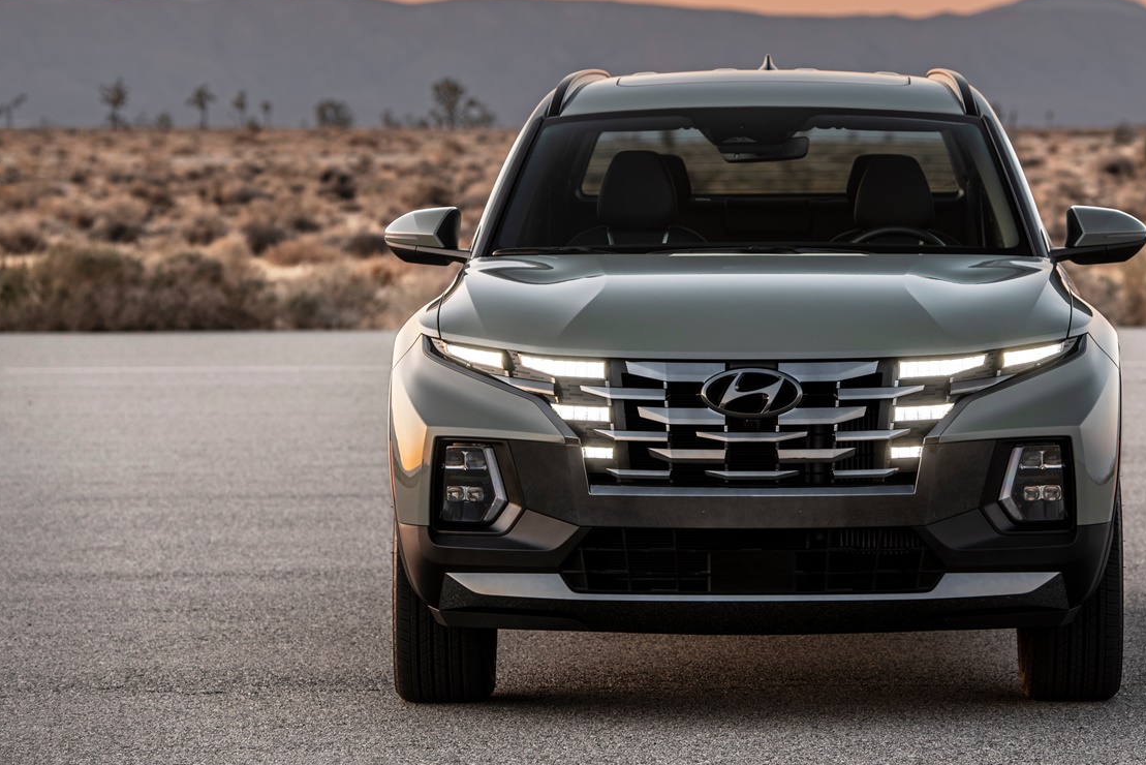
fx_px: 5381
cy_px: 306
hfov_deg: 12.1
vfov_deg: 8.1
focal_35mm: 169
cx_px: 751
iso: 64
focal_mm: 125
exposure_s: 1/5
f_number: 5
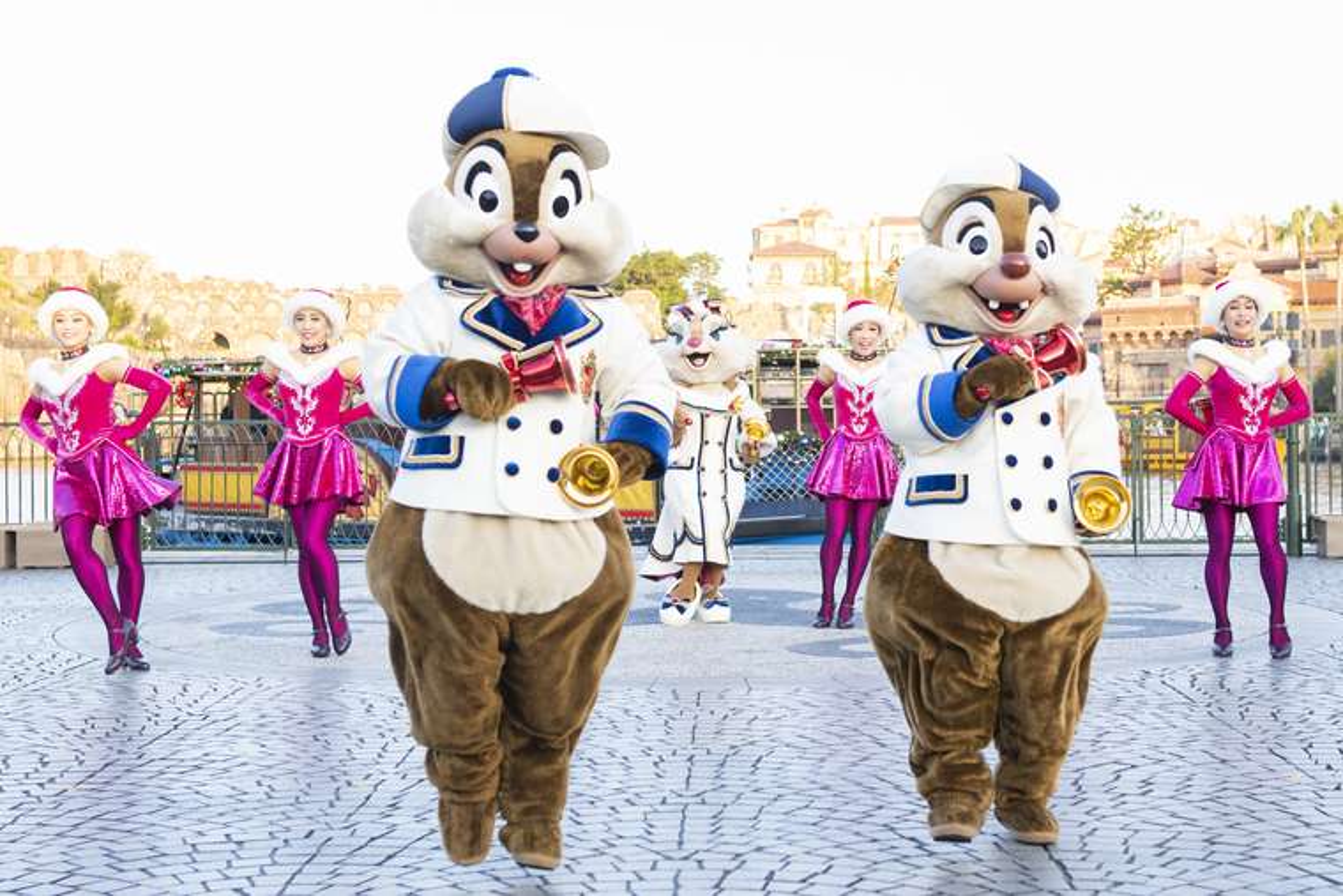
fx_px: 1679
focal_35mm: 45
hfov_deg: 43.6
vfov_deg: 29.9
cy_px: 448
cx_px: 672
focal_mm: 45
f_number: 4
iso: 800
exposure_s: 1/500
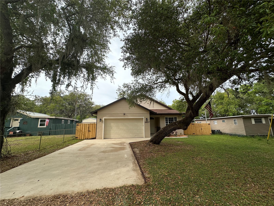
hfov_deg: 102.1
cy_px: 103
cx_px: 137
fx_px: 111
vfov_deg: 85.7
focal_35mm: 14
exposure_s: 1/1221
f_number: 2.2
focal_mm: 2.22
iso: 40
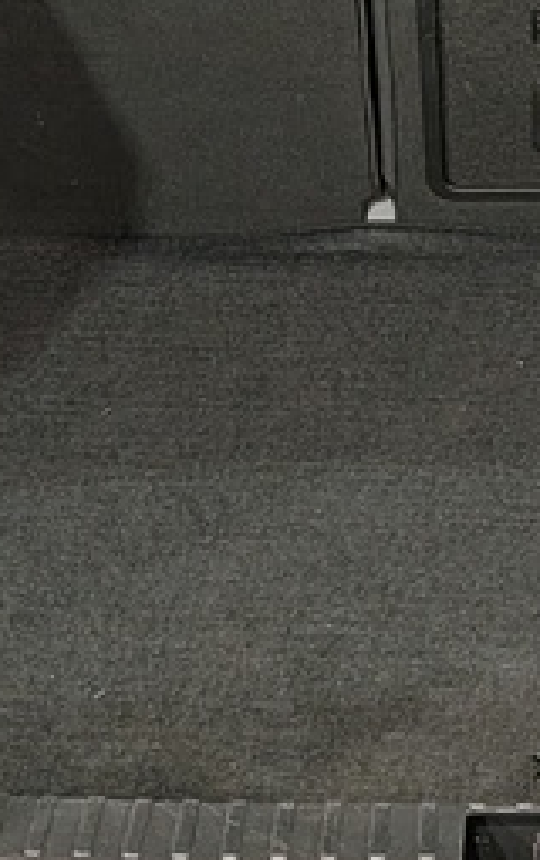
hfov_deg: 12.7
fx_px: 2395
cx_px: 584
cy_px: 243
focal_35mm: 102
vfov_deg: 20.3
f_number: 1.7
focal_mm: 4.53
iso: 28
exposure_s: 1/191
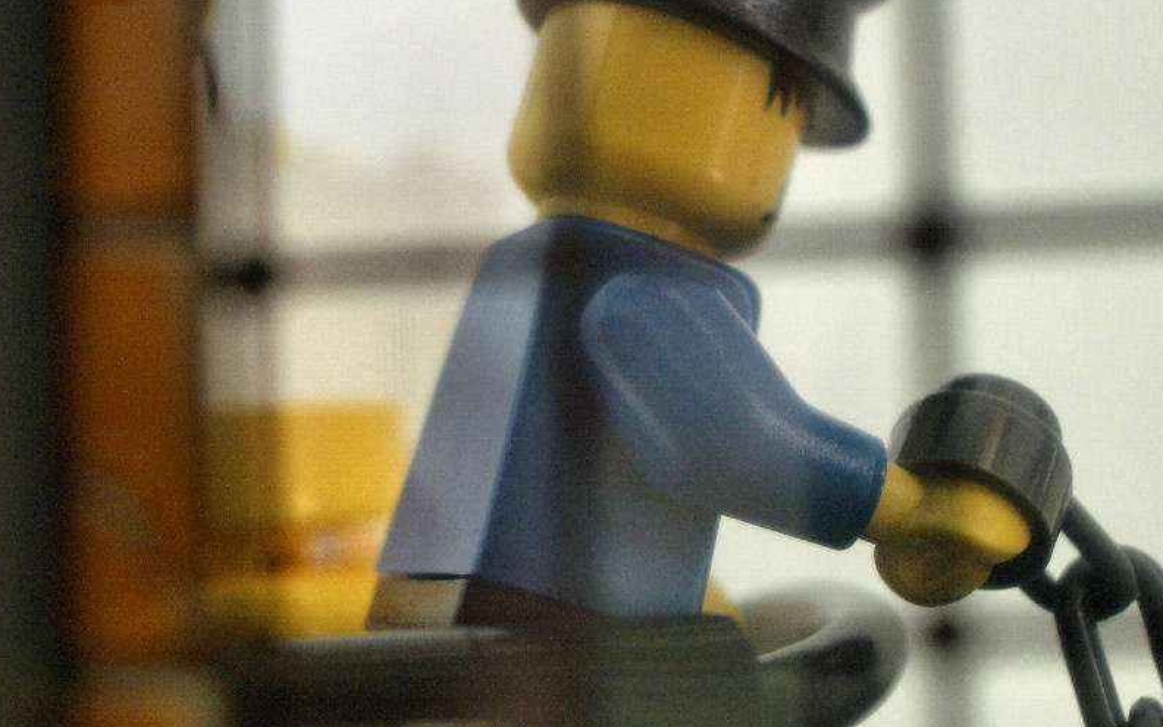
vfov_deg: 15.4
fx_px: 2694
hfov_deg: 24.3
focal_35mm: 85
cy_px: 320
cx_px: 715
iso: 100
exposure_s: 1/100
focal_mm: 10.2
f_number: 3.5
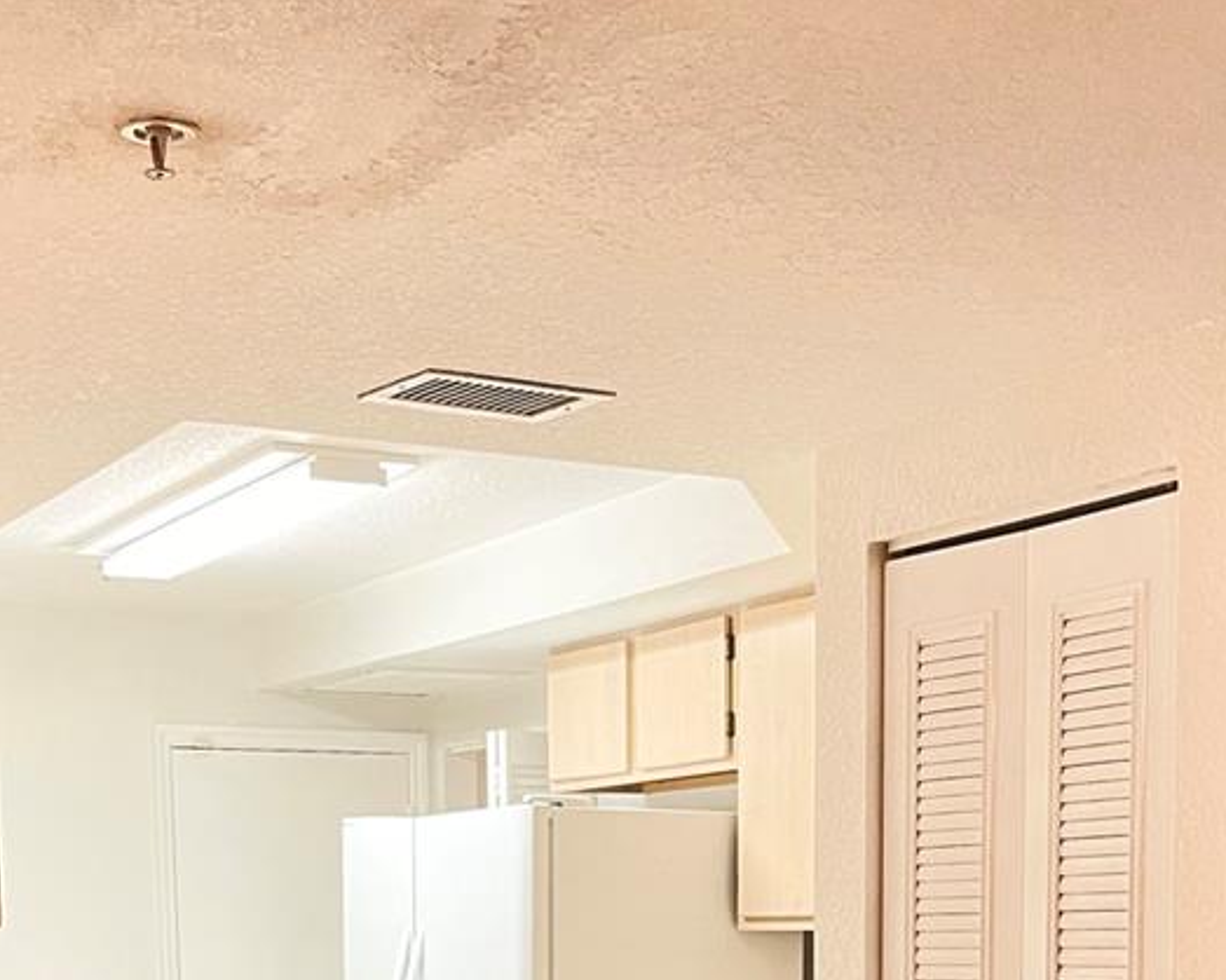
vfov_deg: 25.1
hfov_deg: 33.4
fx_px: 2031
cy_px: 1100
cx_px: 452
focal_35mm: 56
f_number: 1.6
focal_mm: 5.1
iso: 640
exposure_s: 1/40
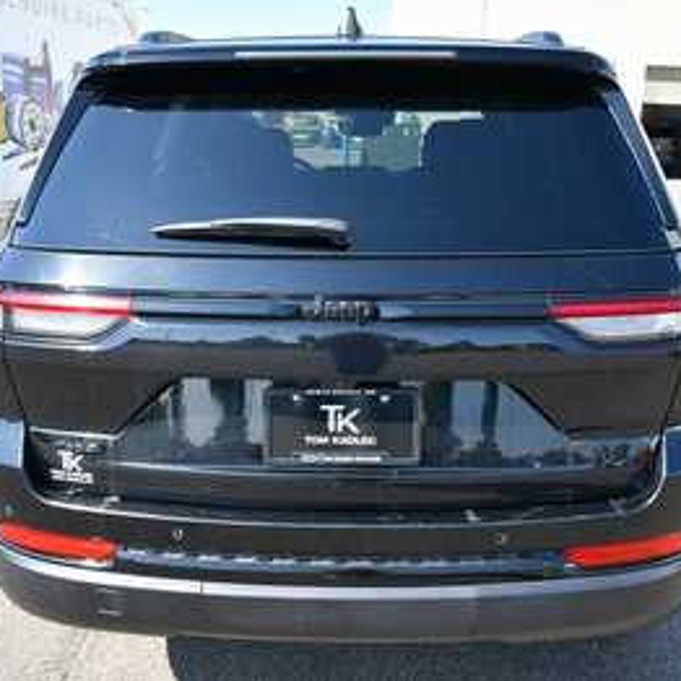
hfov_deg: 42.8
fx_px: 868
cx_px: 356
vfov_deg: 42.8
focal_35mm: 39
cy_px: 337
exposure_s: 1/250
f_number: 6.3
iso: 200
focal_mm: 20
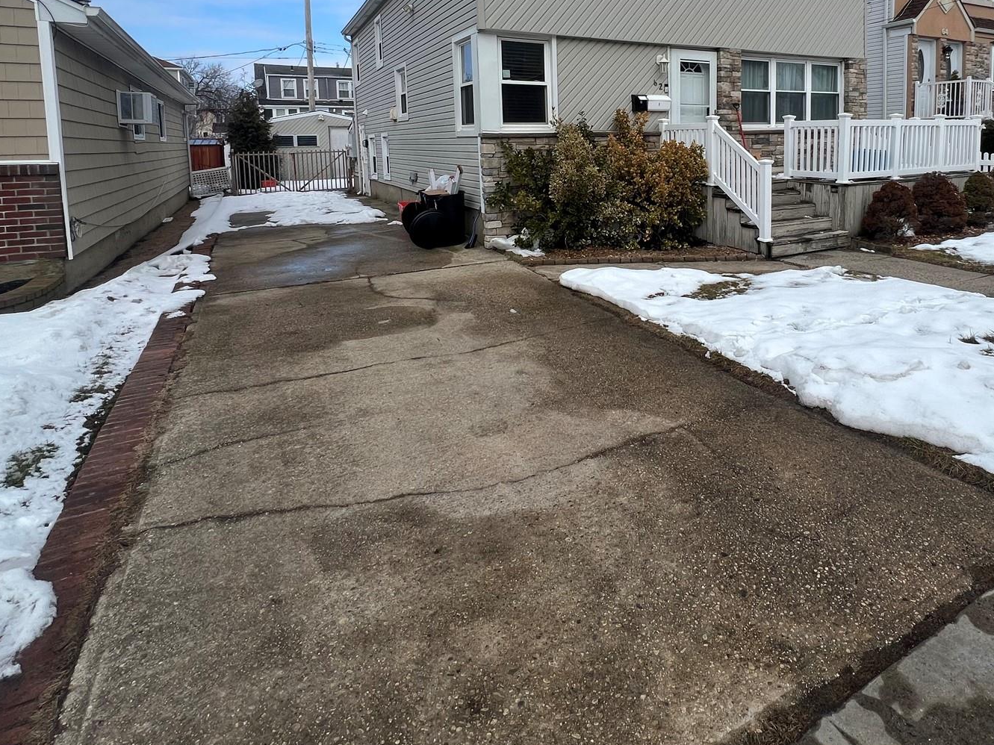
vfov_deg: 62.5
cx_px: 629
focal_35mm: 20
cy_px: 194
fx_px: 574
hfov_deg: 80.1
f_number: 1.8
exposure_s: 1/1468
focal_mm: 1.57
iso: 32
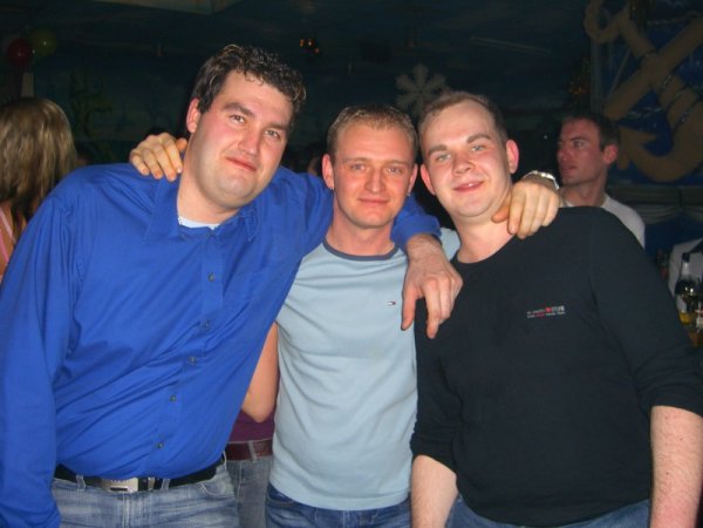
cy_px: 264
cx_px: 352
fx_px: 772
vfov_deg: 37.7
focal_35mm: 38
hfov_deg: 49.0
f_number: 2.8
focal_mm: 7.9
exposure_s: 1/60
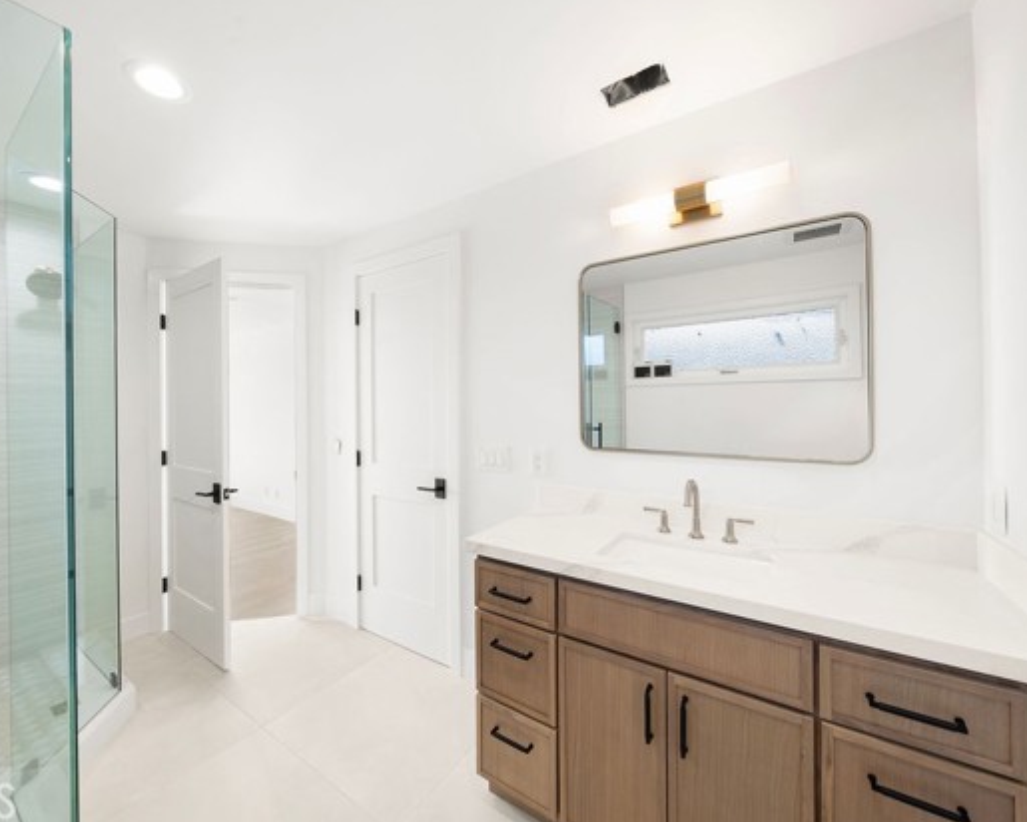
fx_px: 426
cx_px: 481
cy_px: 403
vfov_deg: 88.0
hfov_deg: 100.6
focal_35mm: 14
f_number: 8
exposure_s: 1/15
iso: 640
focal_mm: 12
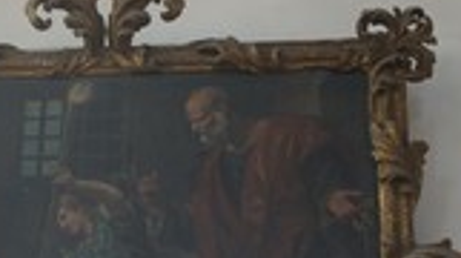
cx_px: 160
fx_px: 1263
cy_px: 229
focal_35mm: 104
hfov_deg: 20.6
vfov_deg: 11.6
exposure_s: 1/40
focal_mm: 23
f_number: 4
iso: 800
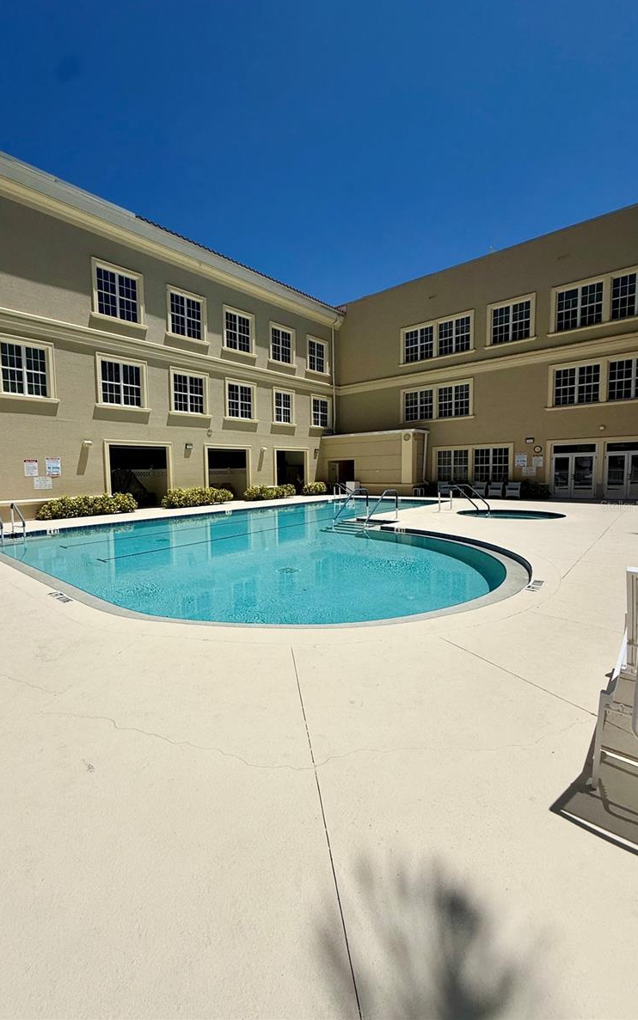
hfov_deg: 74.4
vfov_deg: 101.5
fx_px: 417
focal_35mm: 15
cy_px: 505
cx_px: 274
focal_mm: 2.22
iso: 50
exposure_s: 1/14706
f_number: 2.2
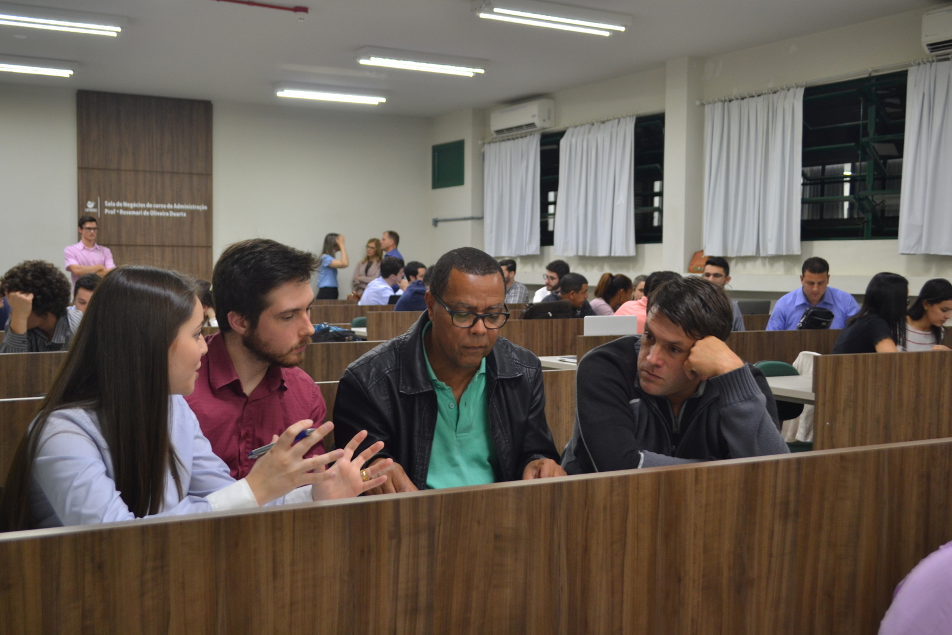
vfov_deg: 34.2
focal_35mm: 39
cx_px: 476
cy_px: 318
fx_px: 1031
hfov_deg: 49.5
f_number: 4.2
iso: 400
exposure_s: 1/30
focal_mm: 26
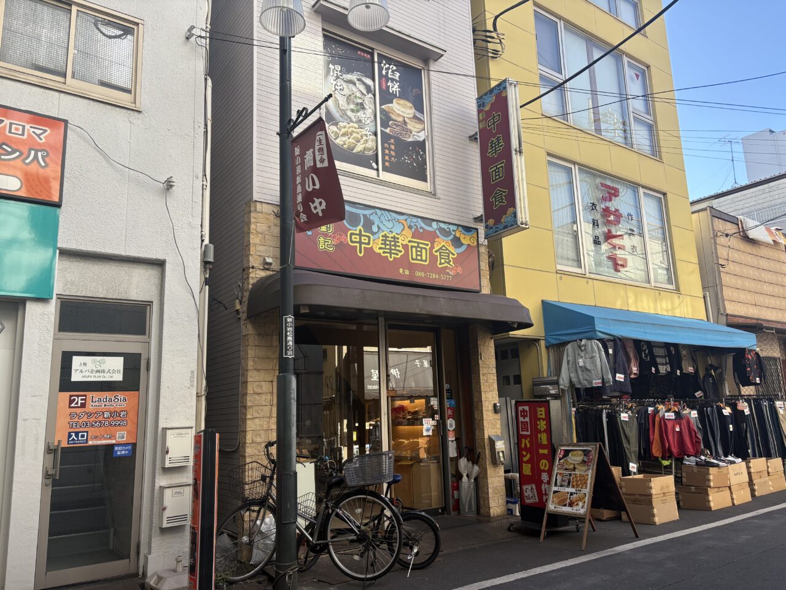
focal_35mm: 26
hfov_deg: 67.3
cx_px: 393
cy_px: 295
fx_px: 590
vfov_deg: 53.1
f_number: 1.6
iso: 64
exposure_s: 1/1064
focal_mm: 5.96
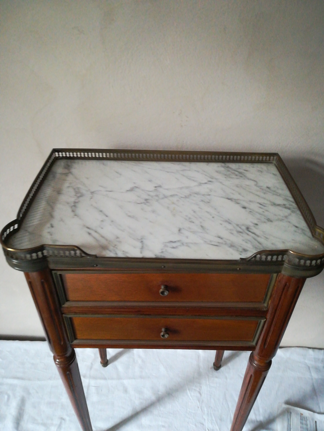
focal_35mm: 26
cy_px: 216
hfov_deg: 53.1
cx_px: 162
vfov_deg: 67.3
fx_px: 324
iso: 640
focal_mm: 3.83
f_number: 2.2
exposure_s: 1/14.3
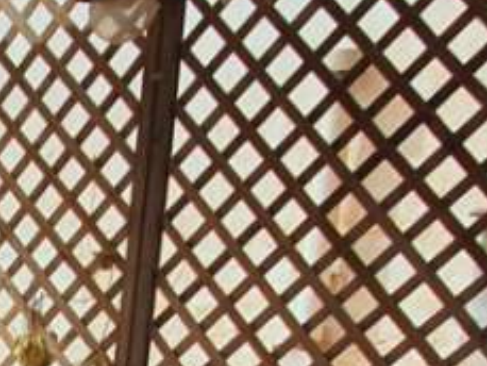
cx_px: -334
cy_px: 688
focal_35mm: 85
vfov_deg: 14.8
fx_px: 1196
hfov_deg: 18.9
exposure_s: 1/834
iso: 50
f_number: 2.2
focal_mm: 1.8
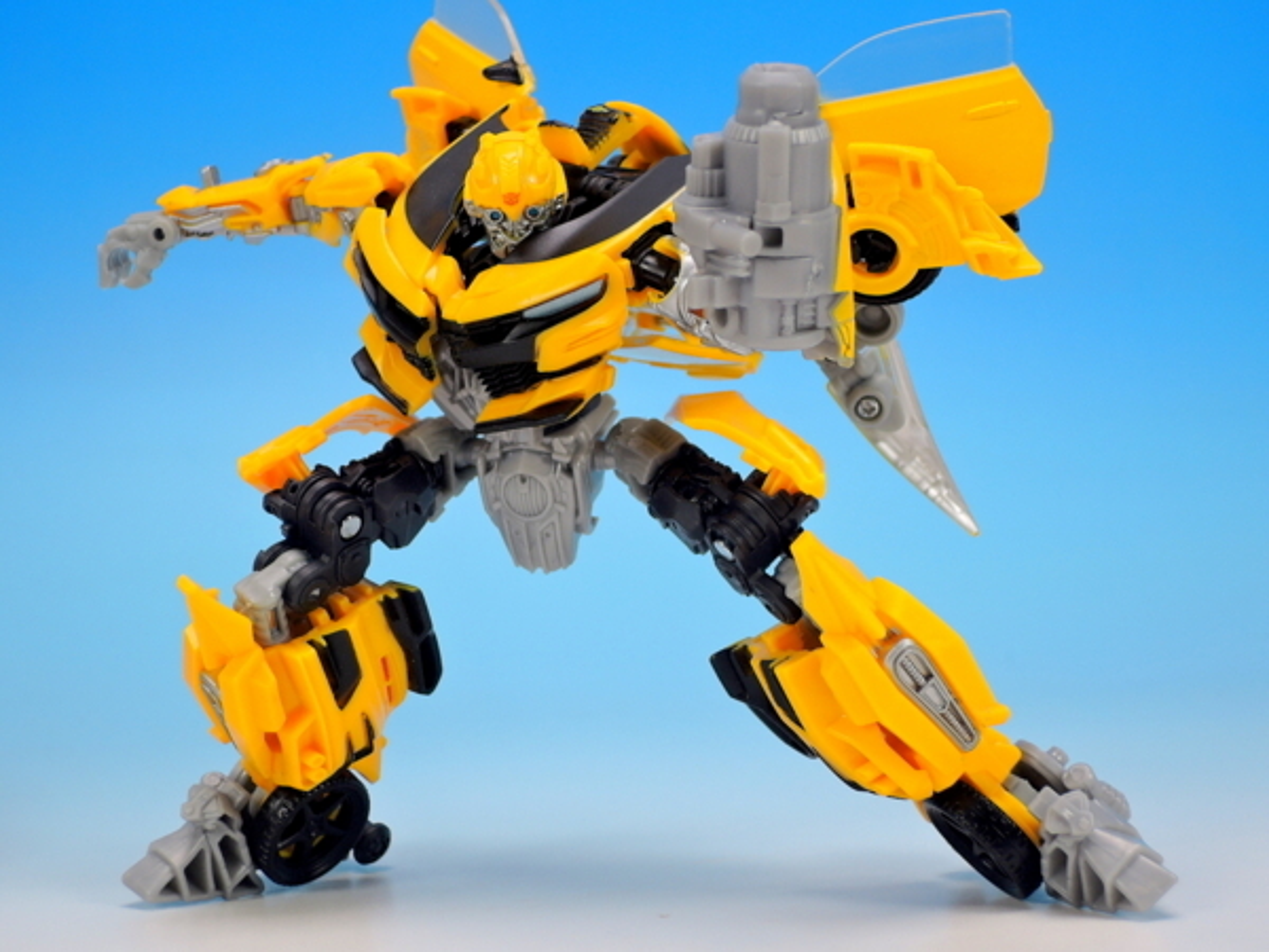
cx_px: 634
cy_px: 476
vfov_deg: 21.9
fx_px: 2456
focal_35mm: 67
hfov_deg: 29.0
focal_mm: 14.3
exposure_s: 1/4
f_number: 4
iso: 80
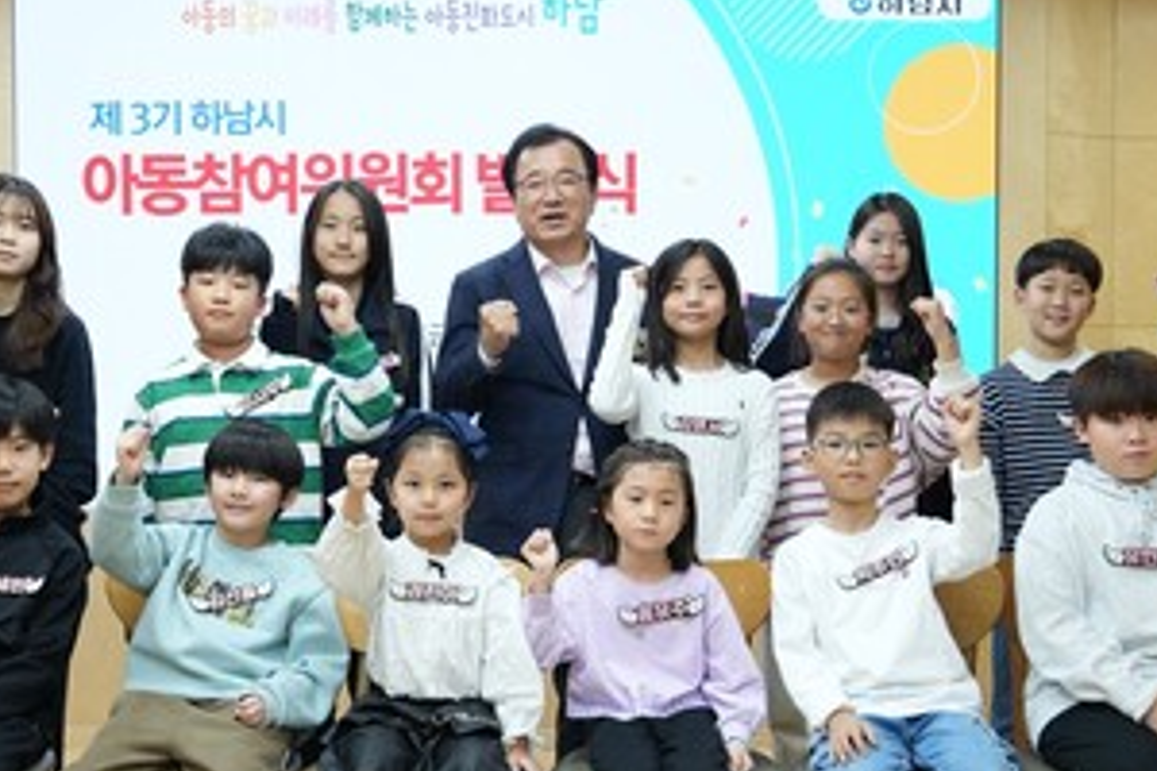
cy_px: 505
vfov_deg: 27.9
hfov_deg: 41.1
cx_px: 521
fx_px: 1543
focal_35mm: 48
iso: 125
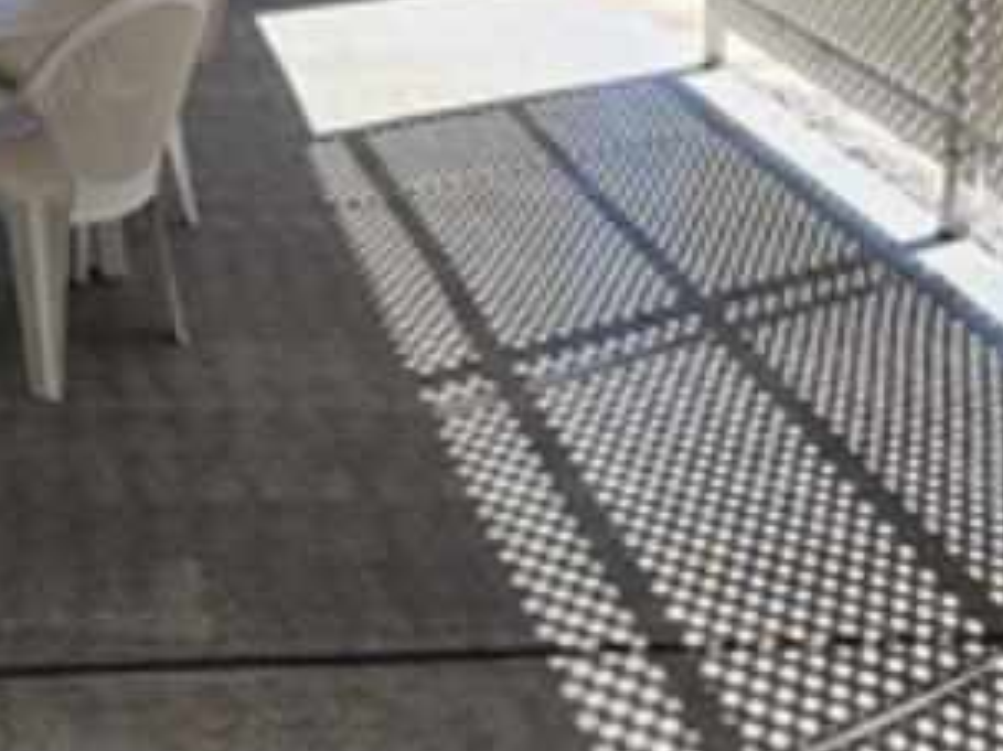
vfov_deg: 24.1
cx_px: 122
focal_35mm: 55
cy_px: -149
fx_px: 1593
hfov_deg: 33.3
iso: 50
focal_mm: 2.2
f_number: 2.2
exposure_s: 1/1139
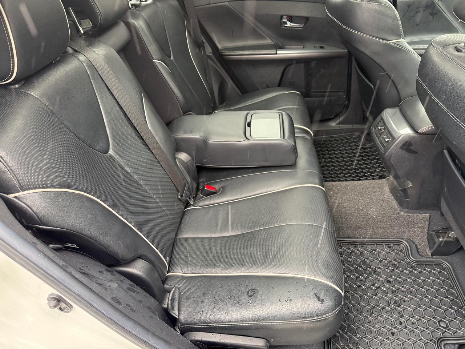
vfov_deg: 56.8
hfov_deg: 71.6
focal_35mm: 24
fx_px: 322
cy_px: 174
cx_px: 232
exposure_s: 1/67
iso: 200
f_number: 1.78
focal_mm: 6.76
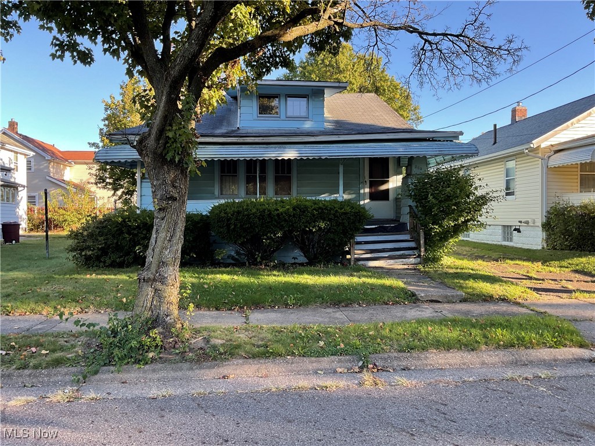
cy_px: 223
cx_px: 298
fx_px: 498
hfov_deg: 61.7
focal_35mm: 29
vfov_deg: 48.2
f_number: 1.8
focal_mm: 3
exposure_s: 1/131
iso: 16
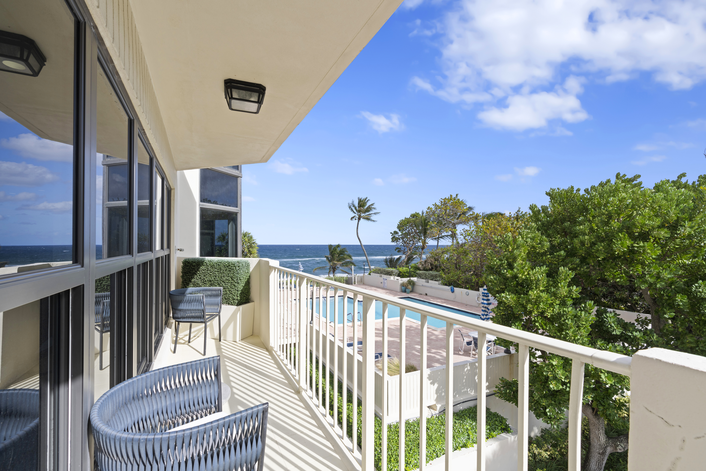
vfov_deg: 73.7
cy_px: 236
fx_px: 314
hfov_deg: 96.7
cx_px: 353
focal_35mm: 16
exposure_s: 1/80
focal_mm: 16
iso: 100
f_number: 9
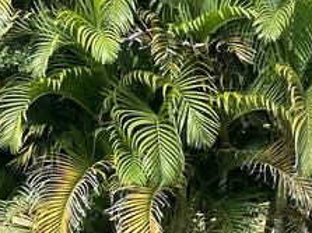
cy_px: 460
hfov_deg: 10.0
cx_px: 789
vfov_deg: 8.4
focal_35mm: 168
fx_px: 1513
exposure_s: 1/788
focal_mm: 4.25
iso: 32
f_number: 1.8
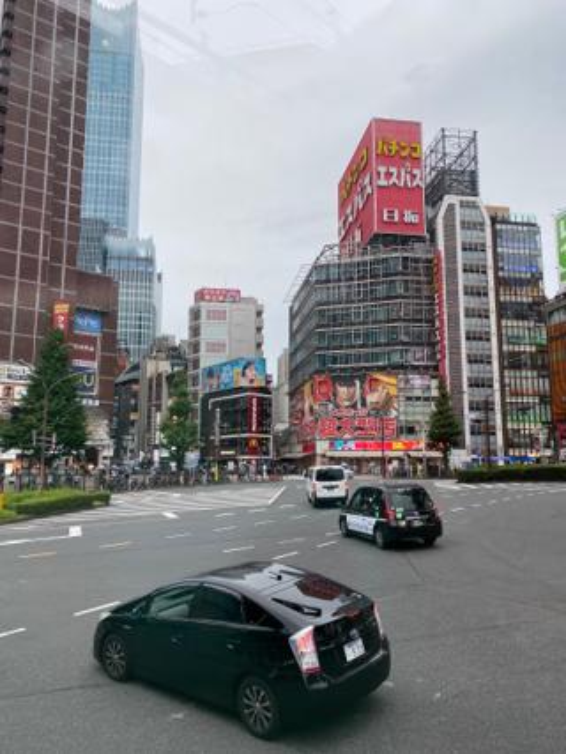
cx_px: 283
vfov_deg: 67.3
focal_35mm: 26
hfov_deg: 53.1
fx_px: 566
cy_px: 377
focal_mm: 4.25
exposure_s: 1/481
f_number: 1.8
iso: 40
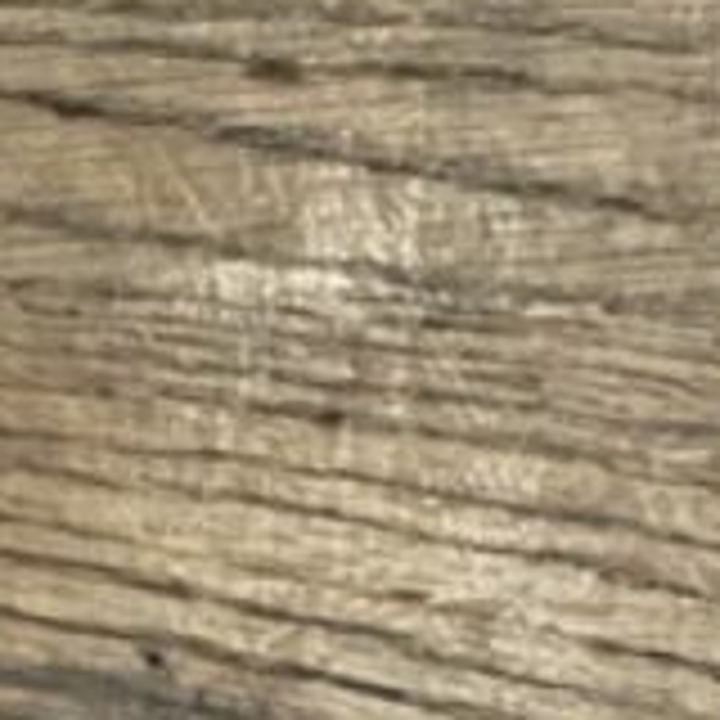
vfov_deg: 9.5
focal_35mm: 147
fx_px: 3459
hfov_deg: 11.0
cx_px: 1354
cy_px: 2110
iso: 500
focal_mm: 5.1
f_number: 1.6
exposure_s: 1/56
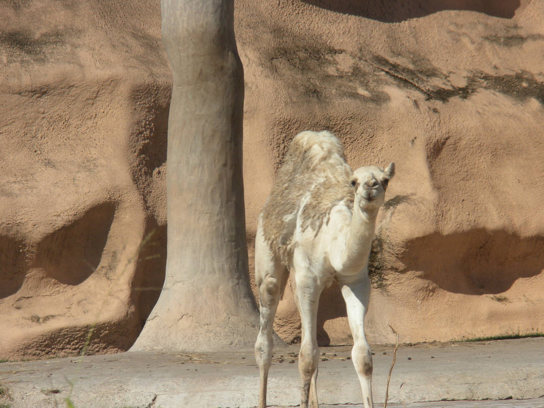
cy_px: 204
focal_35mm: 260
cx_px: 272
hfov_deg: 7.6
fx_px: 4086
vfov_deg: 5.7
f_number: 14
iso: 64
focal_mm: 46.2
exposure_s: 1/105
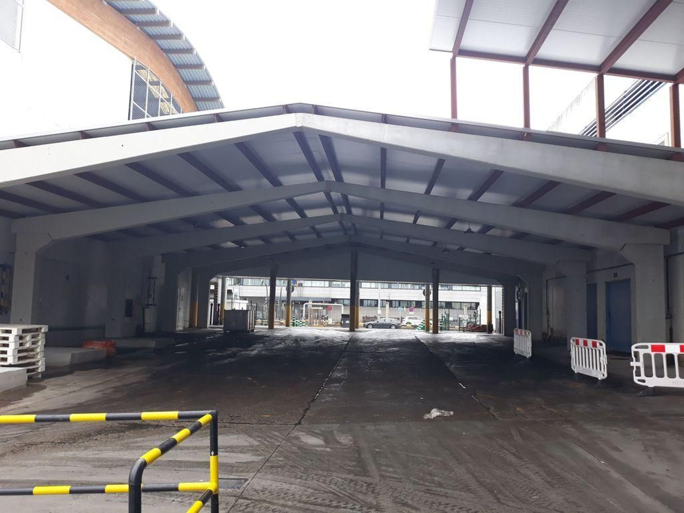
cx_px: 342
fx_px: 534
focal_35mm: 27
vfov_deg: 51.4
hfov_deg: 65.3
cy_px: 256
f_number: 1.7
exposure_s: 1/346
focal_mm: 3.71
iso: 40
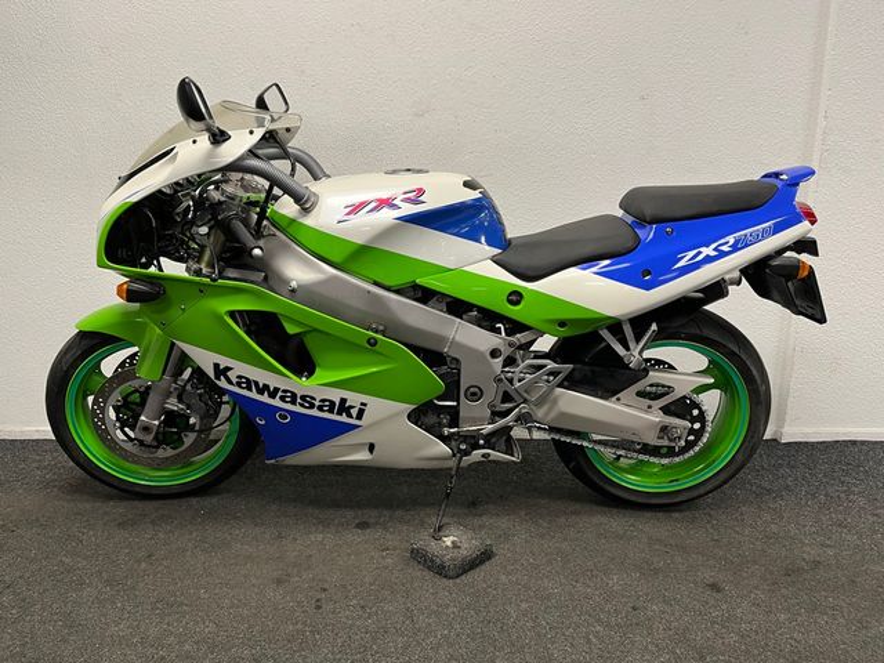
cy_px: 332
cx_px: 442
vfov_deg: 53.1
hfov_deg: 67.3
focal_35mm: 26
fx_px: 664
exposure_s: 1/50
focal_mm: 5.1
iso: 80
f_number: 1.6
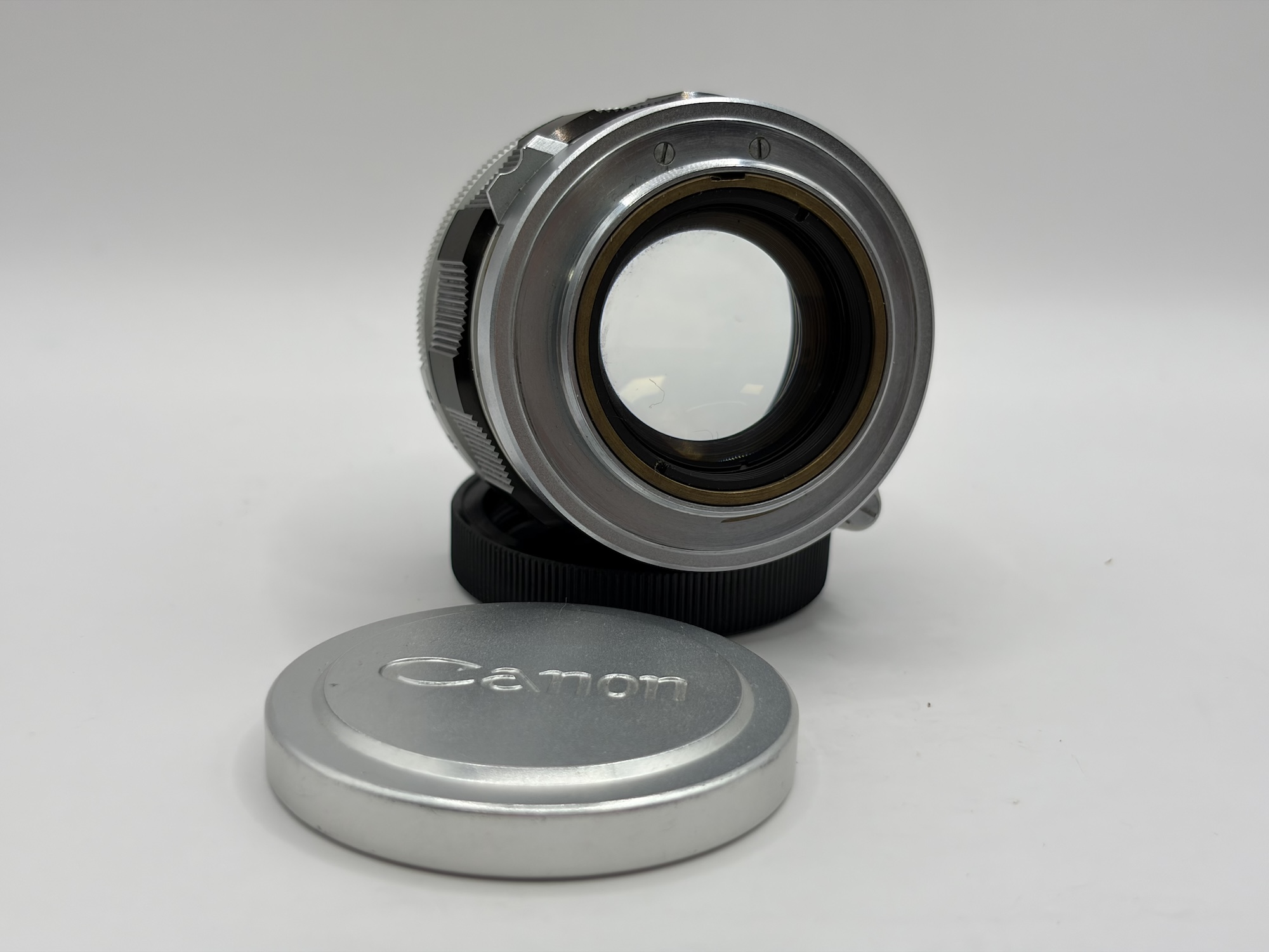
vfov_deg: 28.0
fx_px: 1906
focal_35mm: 52
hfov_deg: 36.8
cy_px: 476
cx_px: 634
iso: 32
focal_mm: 5.96
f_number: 1.6
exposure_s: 1/208
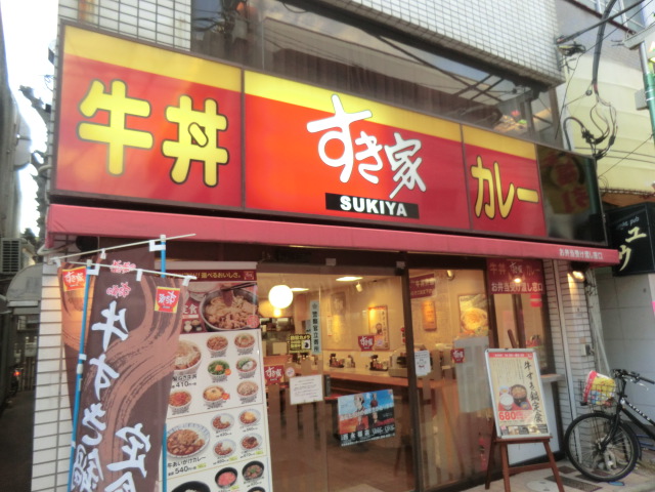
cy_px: 246
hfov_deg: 71.6
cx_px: 328
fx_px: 454
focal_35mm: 24
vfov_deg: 56.8
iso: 200
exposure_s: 1/60
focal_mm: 4.3
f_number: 3.2
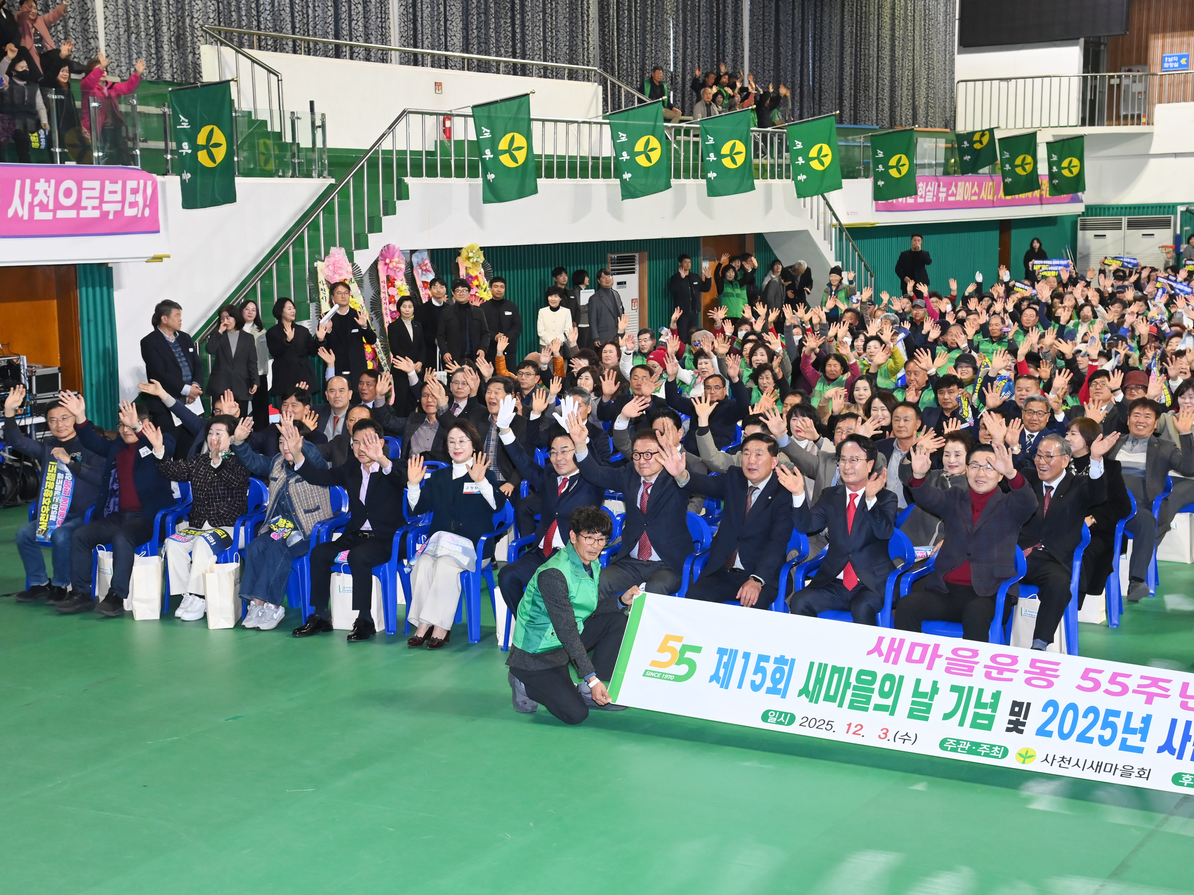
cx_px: 613
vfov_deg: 25.7
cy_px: 449
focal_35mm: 57
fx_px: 1966
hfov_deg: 33.8
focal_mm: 52
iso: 3200
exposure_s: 1/250
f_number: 7.1
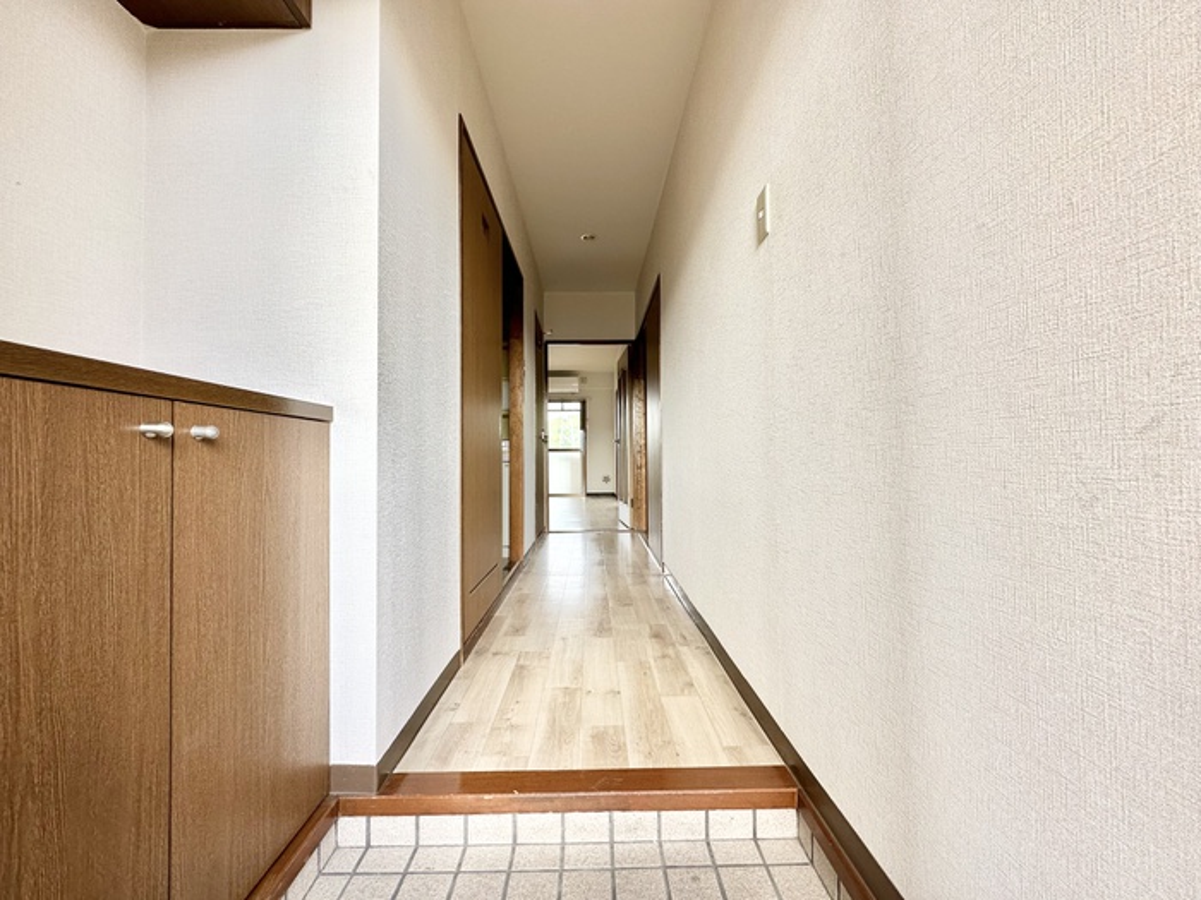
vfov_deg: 85.7
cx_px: 600
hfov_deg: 102.1
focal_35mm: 14
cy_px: 450
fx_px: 486
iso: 40
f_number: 2.2
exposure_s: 1/102
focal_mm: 2.22
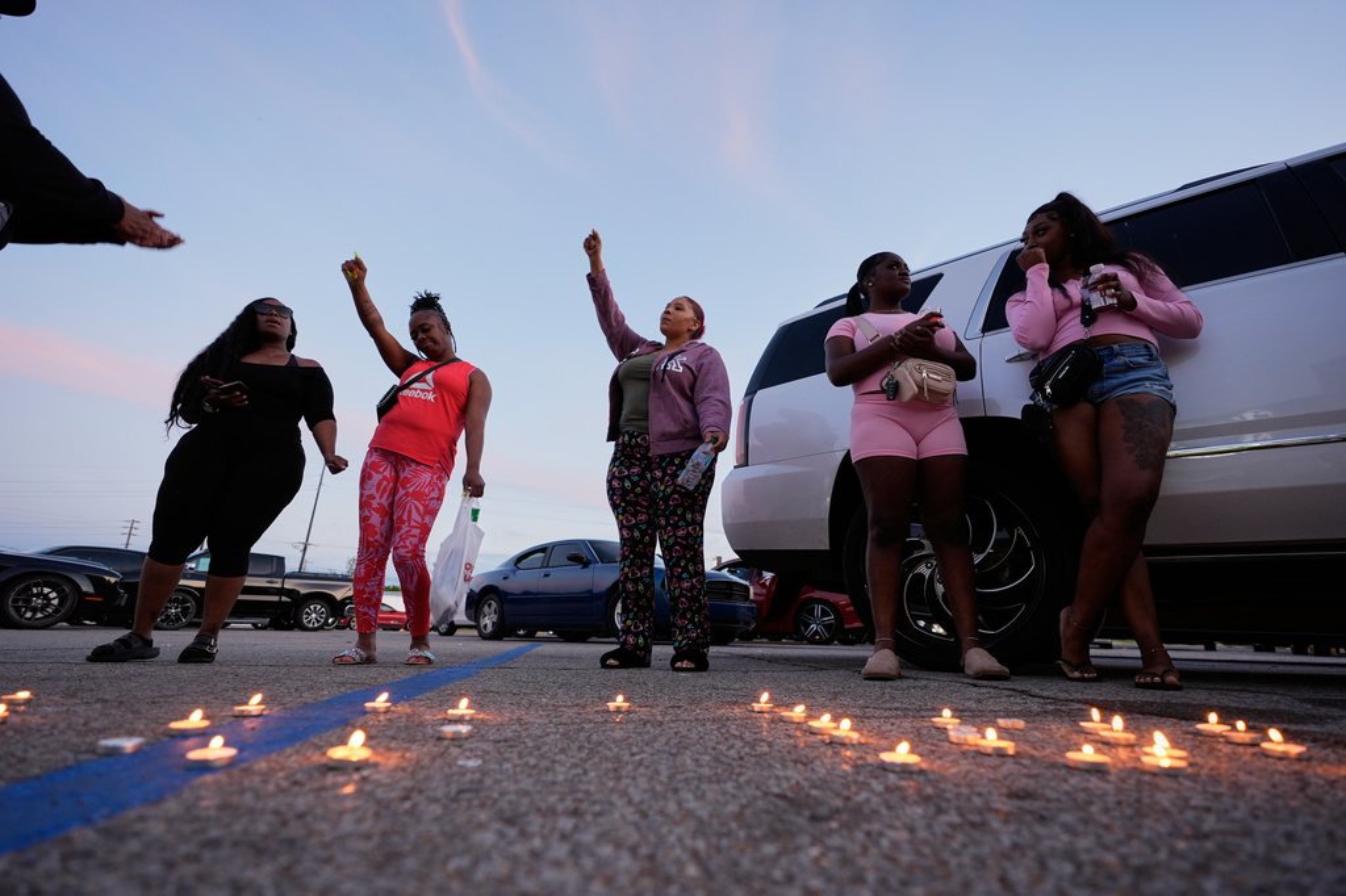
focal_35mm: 16
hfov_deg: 96.8
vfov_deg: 73.7
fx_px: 598
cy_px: 448
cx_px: 673
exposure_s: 1/80
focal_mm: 16
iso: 250
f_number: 2.8
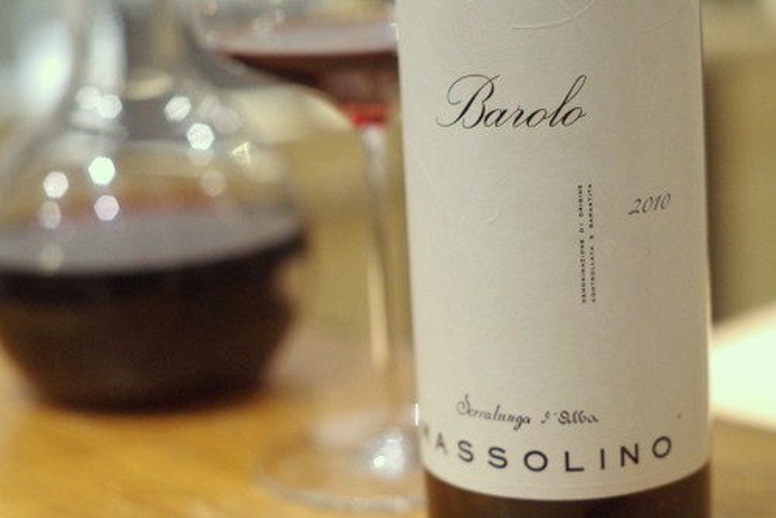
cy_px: 259
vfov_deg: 18.2
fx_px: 1618
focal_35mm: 75
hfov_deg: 27.0
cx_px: 388
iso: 3200
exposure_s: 1/80
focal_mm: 50
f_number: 3.2
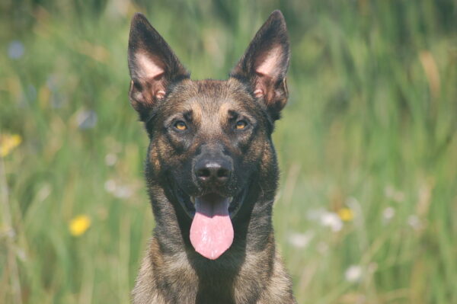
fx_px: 4186
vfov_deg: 4.2
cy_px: 152
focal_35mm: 330
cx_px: 228
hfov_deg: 6.2
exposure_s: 1/1250
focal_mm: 220
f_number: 5
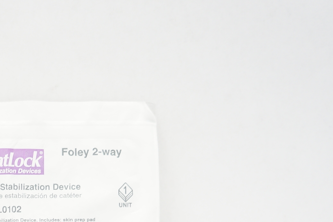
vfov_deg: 20.3
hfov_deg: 30.4
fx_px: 591
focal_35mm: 64
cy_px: 239
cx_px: 49
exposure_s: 1/80
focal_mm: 18
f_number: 4
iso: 400
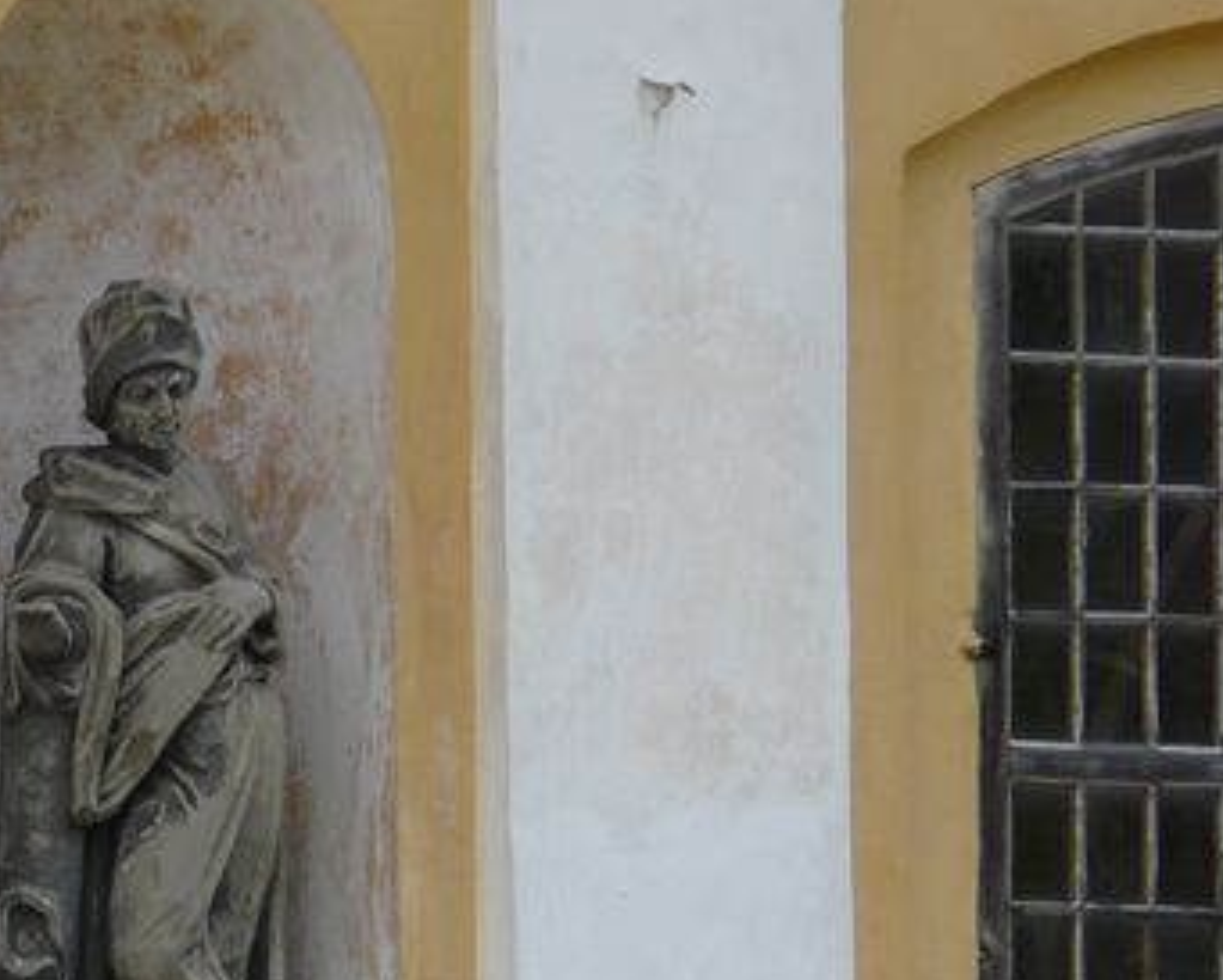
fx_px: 41818
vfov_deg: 1.3
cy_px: 585
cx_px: 82
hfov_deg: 1.7
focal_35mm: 1155
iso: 100
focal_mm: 82.8
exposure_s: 1/400
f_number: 5.6
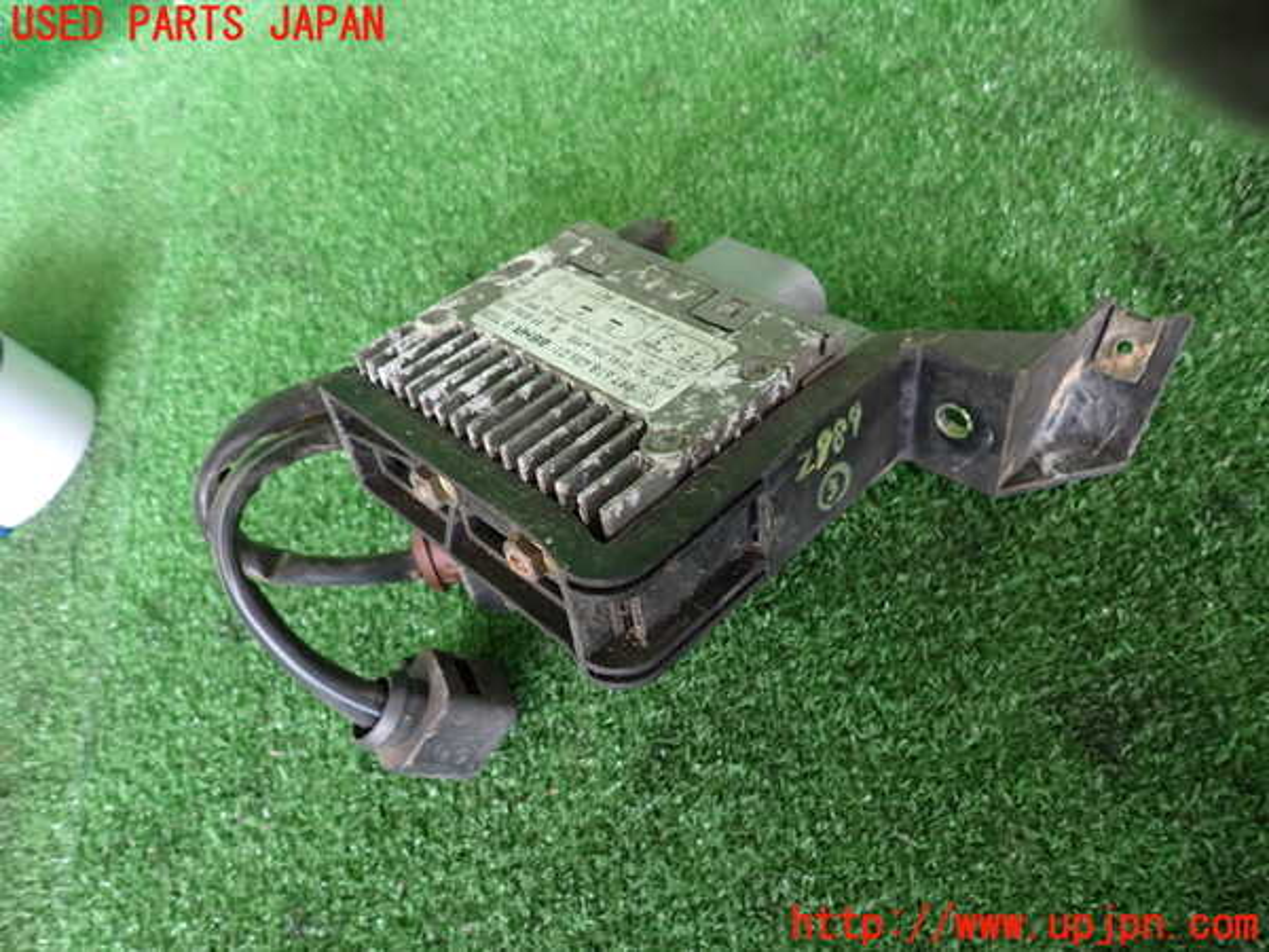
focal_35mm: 25
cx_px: 634
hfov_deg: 69.4
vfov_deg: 54.9
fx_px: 916
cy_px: 476
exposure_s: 1/40
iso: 200
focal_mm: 4.5
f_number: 2
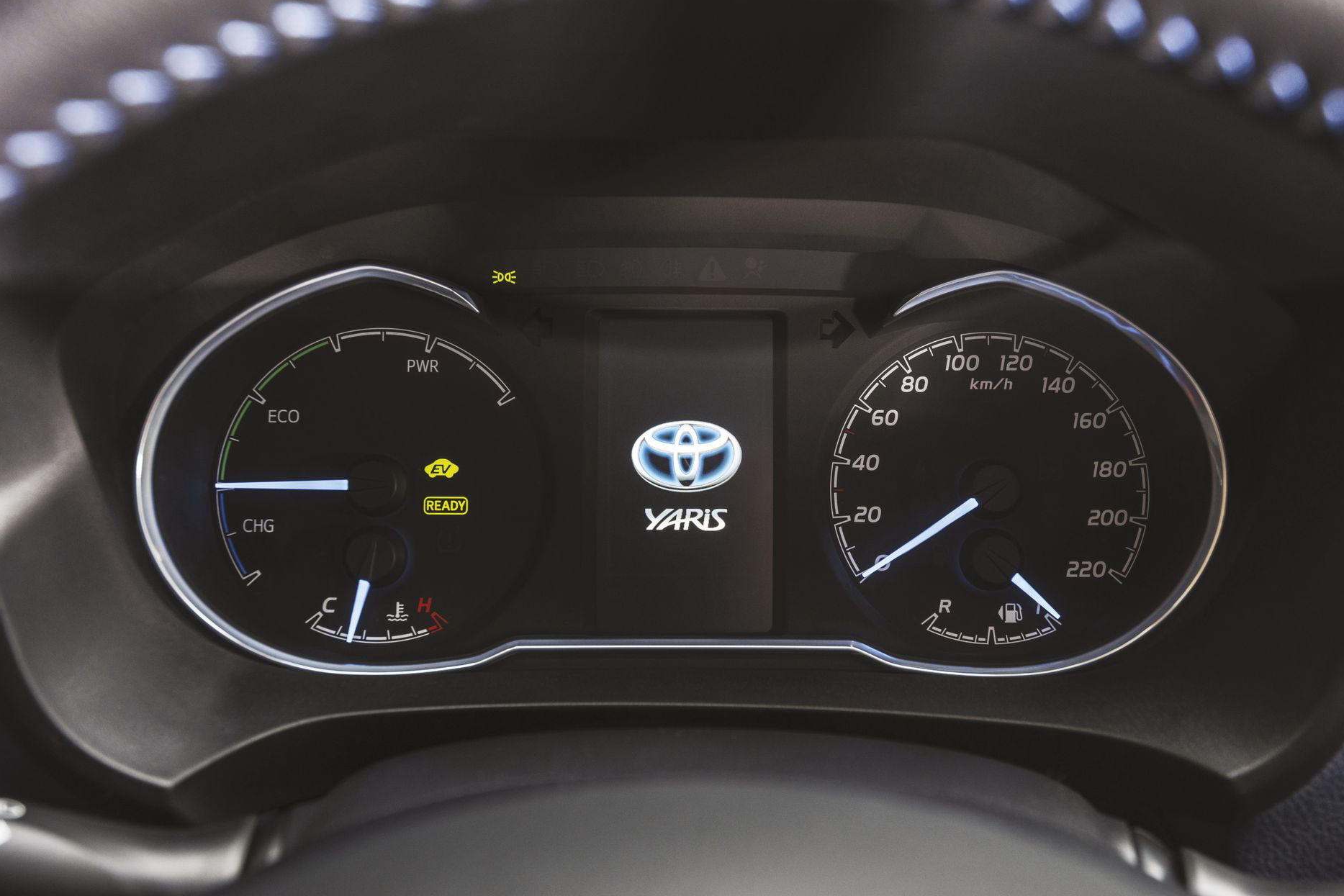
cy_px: 459
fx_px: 1344
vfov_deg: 36.9
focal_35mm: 36
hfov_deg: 53.1
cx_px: 690
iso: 800
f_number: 5.6
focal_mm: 35
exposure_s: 1/15
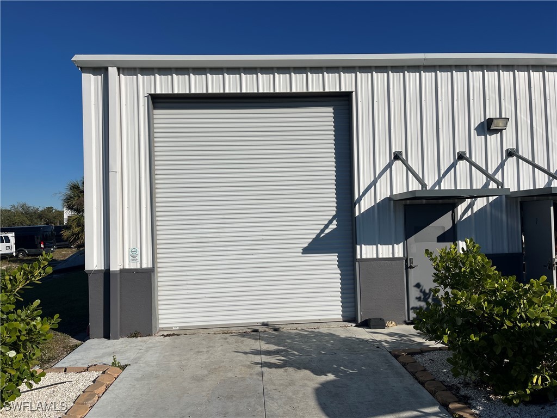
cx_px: 278
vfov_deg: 53.1
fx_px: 418
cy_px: 209
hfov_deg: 67.3
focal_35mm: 26
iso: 50
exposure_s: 1/11905
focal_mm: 5.1
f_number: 1.6
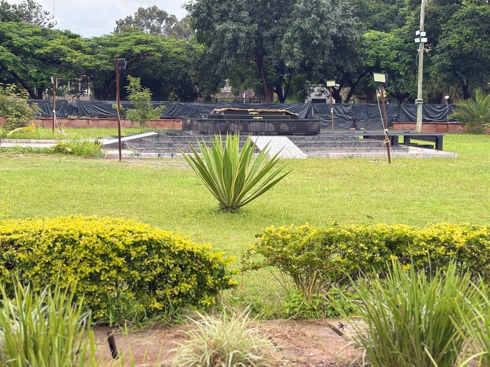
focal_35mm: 59
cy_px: 170
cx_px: 217
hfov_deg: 32.7
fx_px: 835
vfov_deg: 24.8
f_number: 1.6
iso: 64
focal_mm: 5.96
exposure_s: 1/242
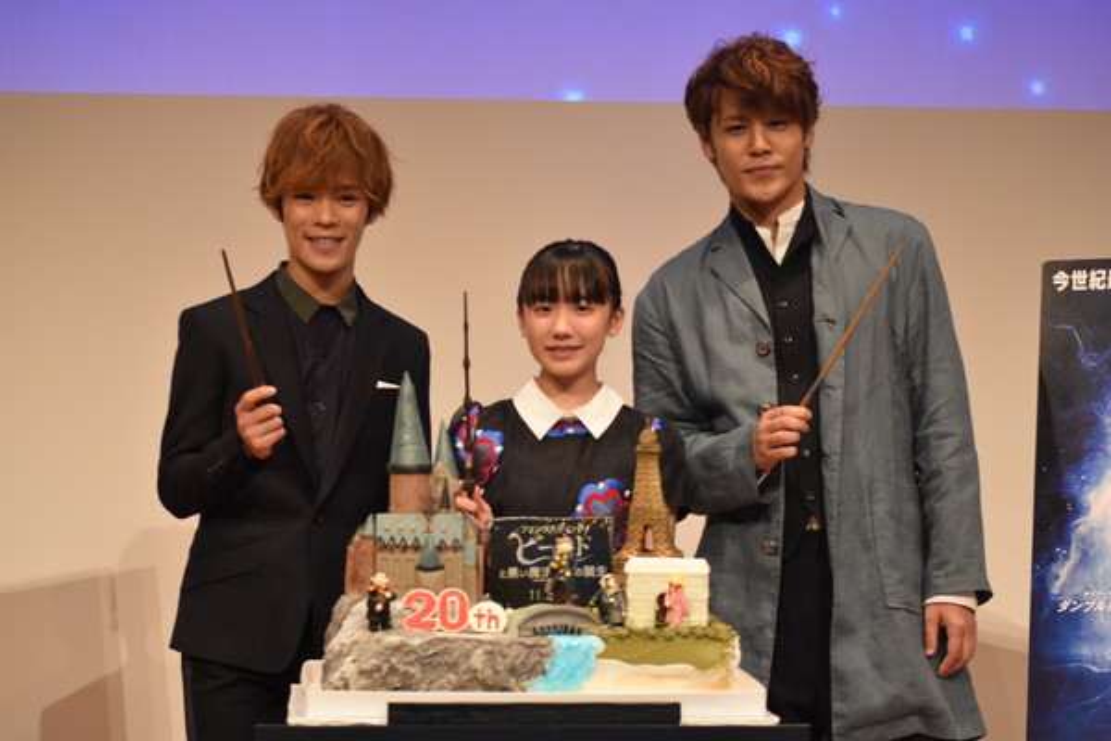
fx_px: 4629
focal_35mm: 150
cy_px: 370
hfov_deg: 13.7
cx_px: 556
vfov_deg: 9.1
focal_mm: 100
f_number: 4.5
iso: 1600
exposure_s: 1/125
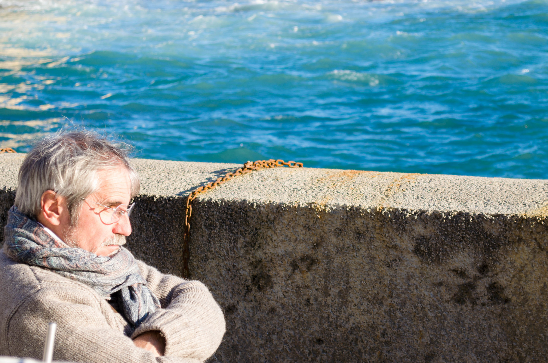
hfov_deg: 18.9
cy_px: 200
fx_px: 1650
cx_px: 298
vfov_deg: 12.5
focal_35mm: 109
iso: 100
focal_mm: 55
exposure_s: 1/160
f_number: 5.6
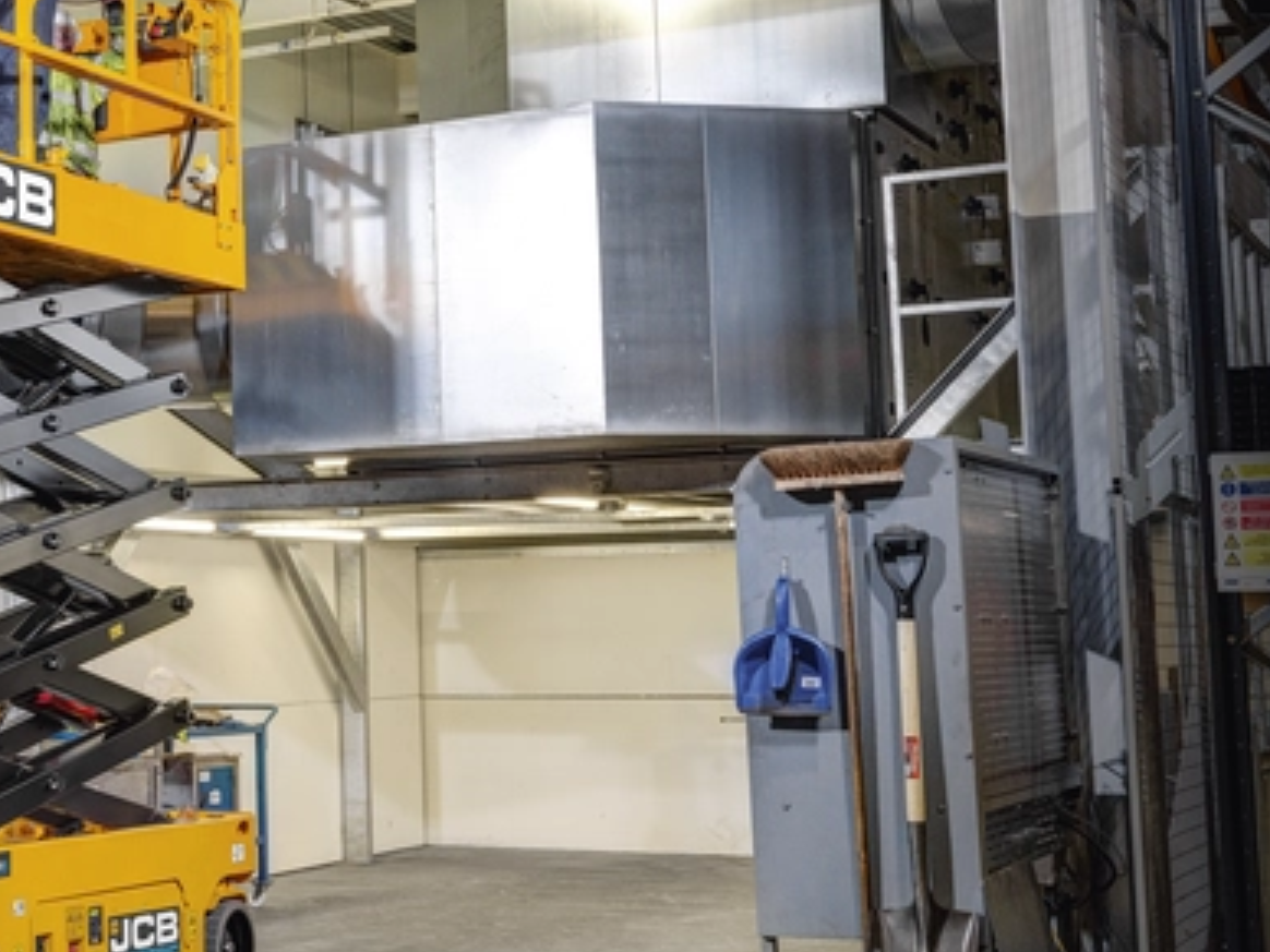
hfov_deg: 27.9
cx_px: 43
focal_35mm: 66
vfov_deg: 22.2
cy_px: 373
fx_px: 2421
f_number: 11
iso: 1600
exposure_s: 1/30
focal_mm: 50
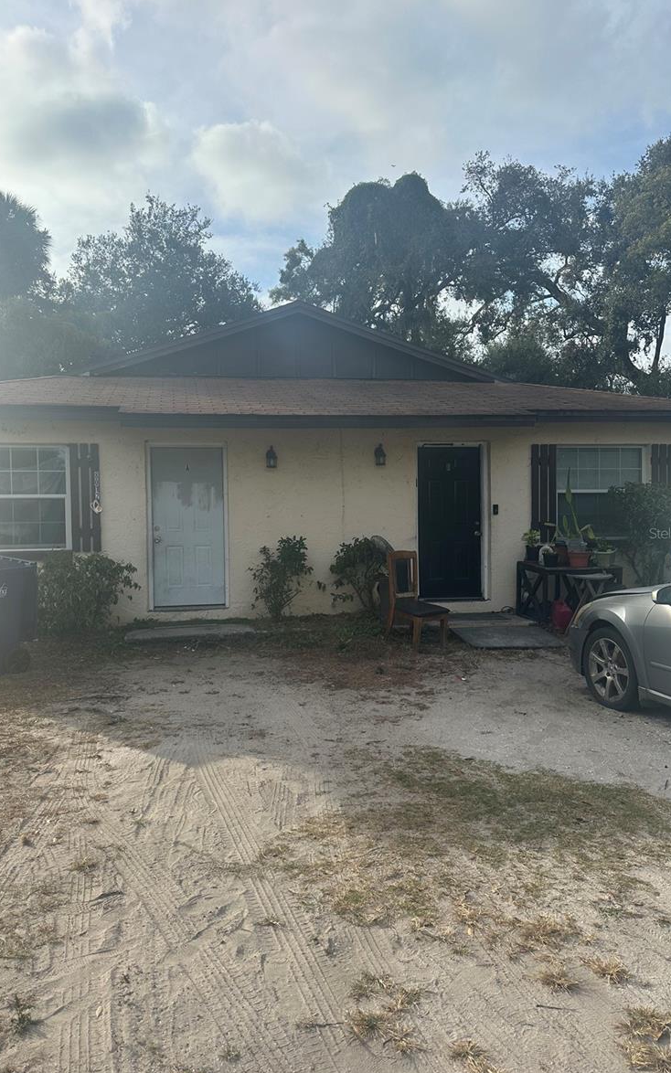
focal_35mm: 26
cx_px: 303
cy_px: 533
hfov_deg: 47.5
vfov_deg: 70.4
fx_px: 761
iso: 80
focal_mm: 6.86
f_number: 1.78
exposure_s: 1/3597
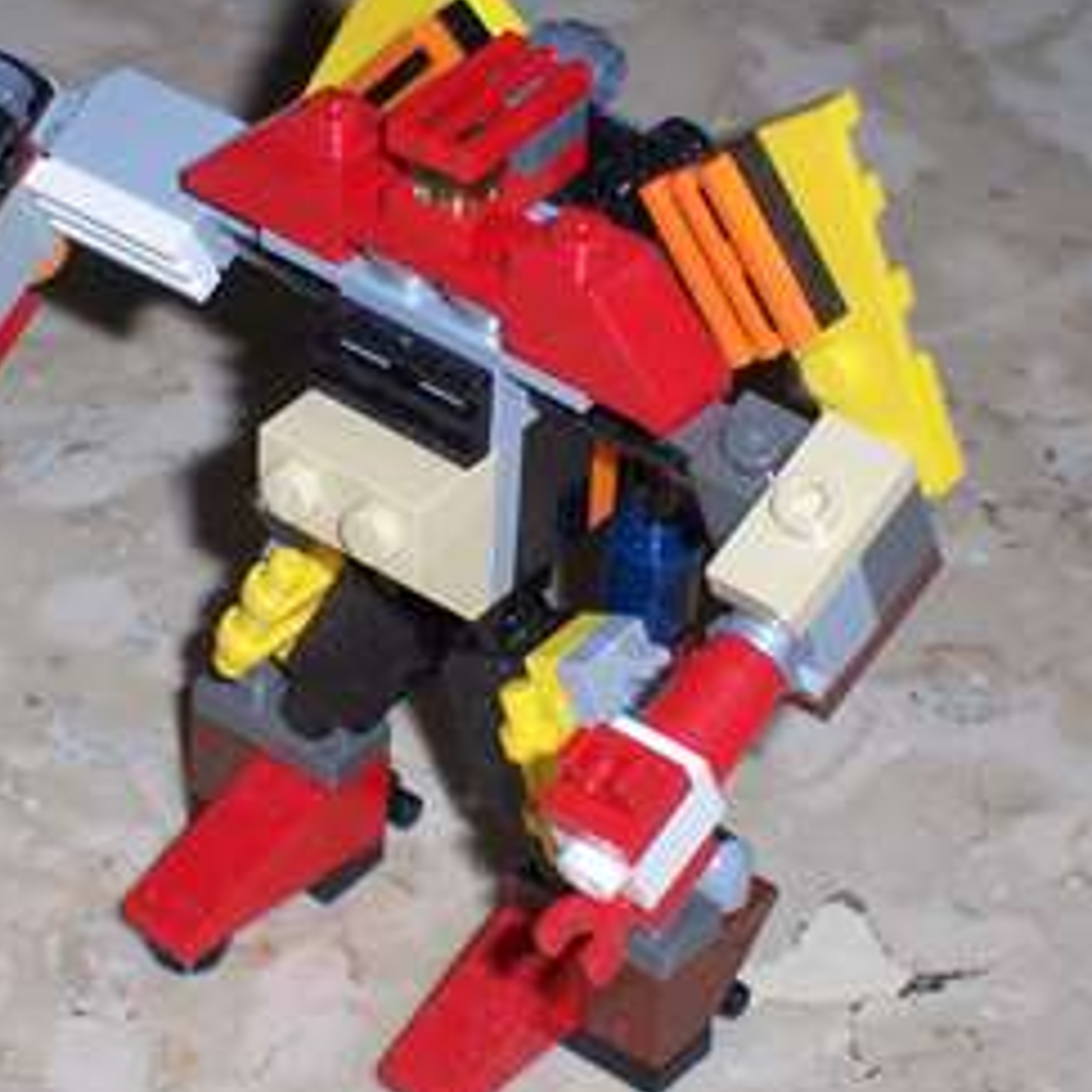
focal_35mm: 157
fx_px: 5603
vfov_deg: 11.1
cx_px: 306
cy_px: 503
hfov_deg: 11.1
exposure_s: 1/125
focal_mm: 18.6
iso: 125
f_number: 4.8
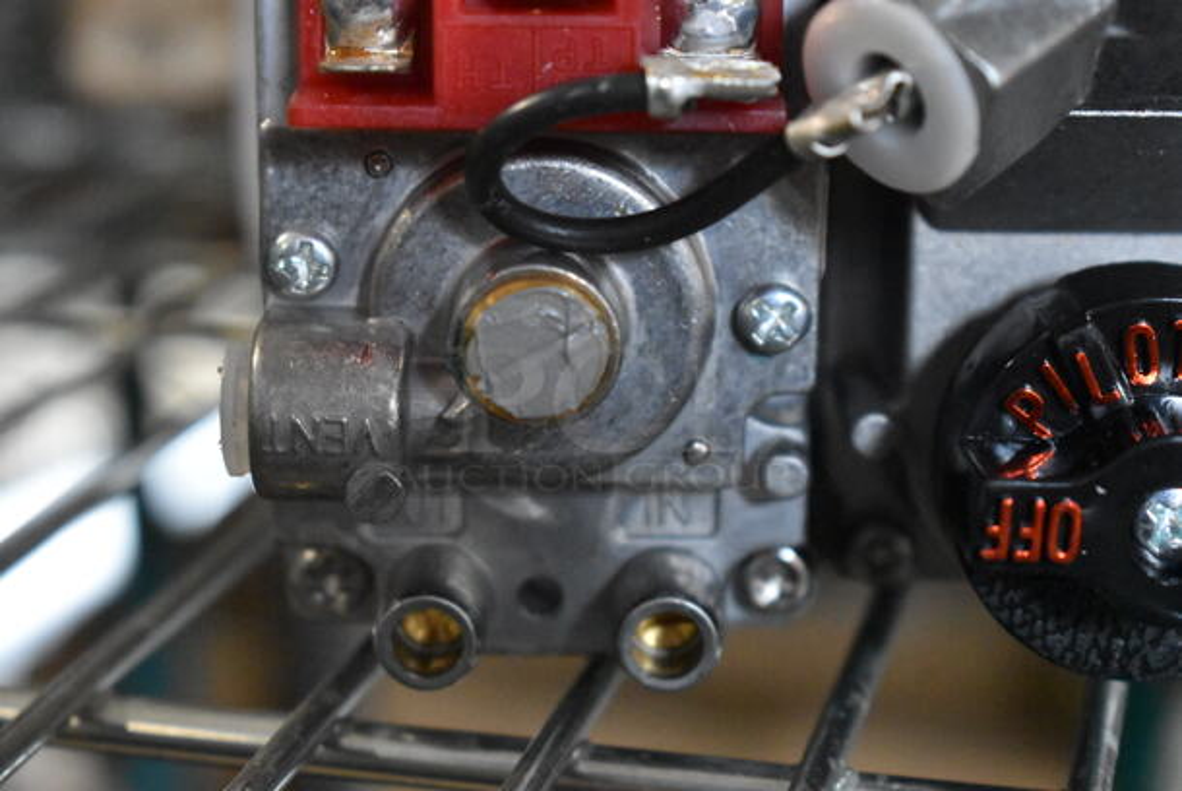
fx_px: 2711
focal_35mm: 82
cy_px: 396
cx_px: 591
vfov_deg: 16.6
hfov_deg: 24.6
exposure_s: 1/100
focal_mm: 55
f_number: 6.3
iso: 9000
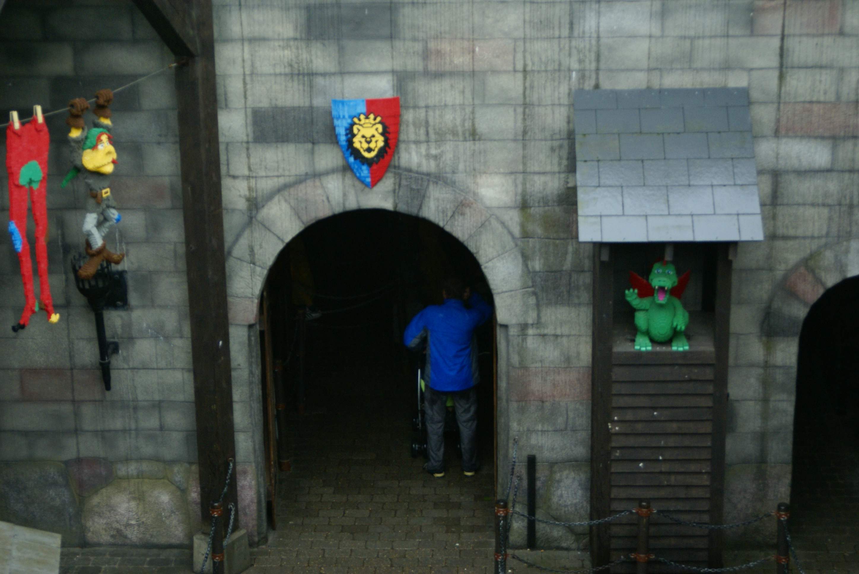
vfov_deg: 18.2
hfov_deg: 27.0
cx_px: 430
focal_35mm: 75
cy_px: 287
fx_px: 1791
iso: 400
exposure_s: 1/40
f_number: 4.5
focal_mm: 50
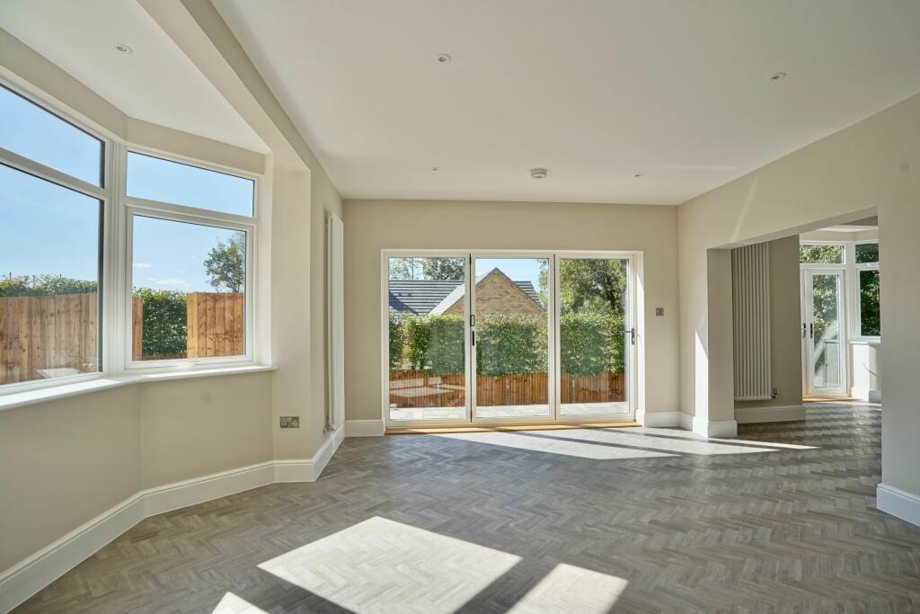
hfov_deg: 96.7
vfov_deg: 73.8
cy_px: 307
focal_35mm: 16
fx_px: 409
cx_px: 460
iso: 100
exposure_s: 1/160
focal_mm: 16
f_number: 6.3
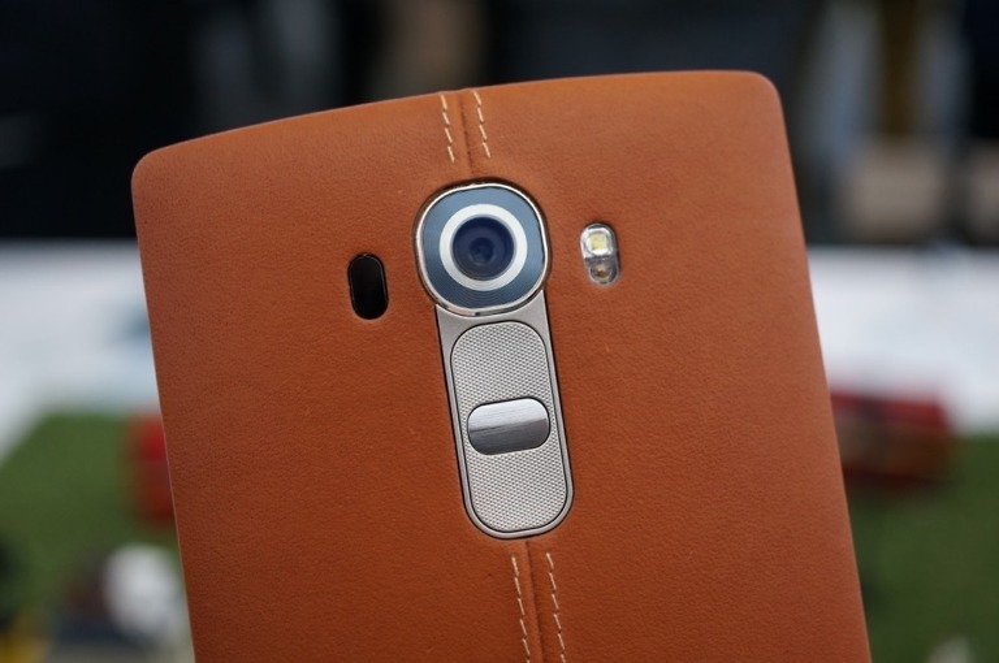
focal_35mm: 45
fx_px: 1247
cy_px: 332
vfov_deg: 29.8
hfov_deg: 43.7
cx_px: 500
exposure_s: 1/60
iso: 400
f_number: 4
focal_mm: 30
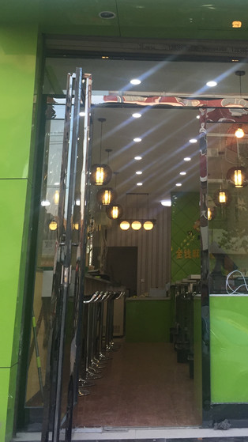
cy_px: 108
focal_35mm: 49
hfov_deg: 24.1
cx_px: 194
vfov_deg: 40.8
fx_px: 573
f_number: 2.2
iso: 32
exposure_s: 1/50
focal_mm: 4.15
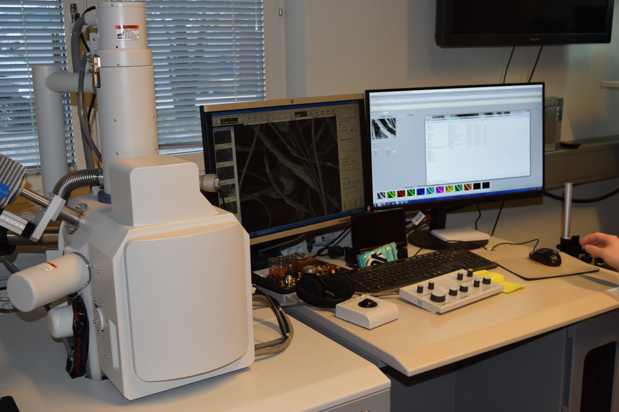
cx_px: 310
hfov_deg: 45.0
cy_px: 206
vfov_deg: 30.8
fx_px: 748
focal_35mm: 44
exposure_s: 1/125
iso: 800
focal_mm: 29
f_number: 5.6
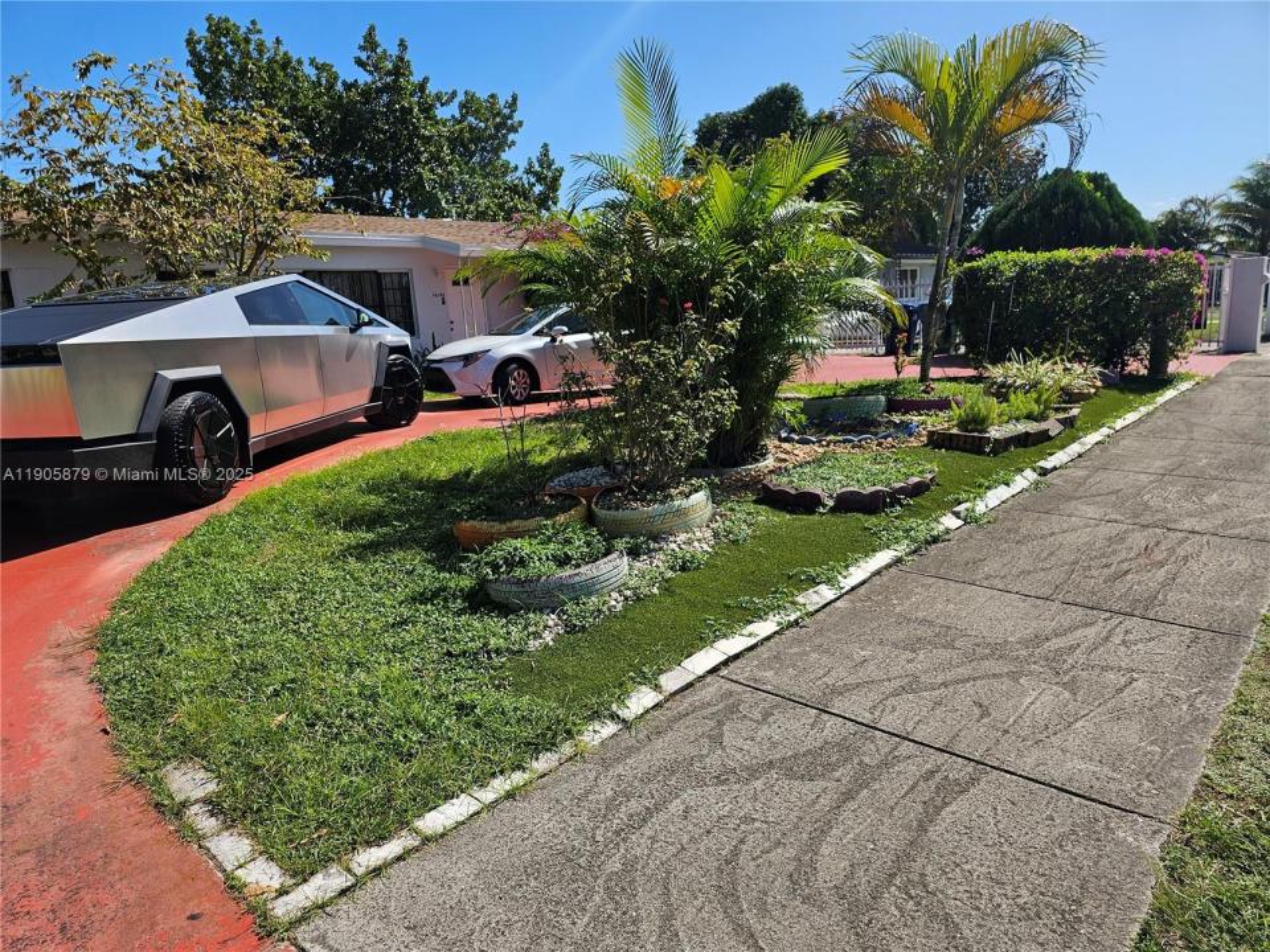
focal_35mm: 23
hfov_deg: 73.9
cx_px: 635
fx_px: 844
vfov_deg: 58.9
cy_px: 476
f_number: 1.7
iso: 12
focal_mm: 6.3
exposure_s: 1/947
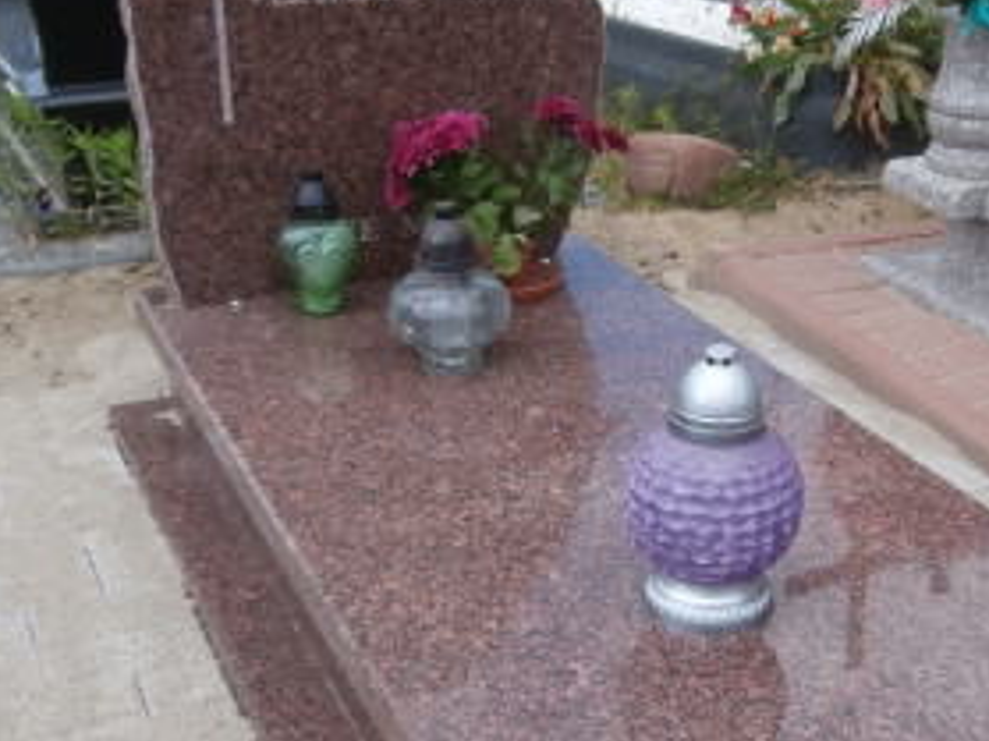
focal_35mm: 55
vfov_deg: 26.5
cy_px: 461
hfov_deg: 34.9
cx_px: 549
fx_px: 1571
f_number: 3
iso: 100
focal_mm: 4.2
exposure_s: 1/640
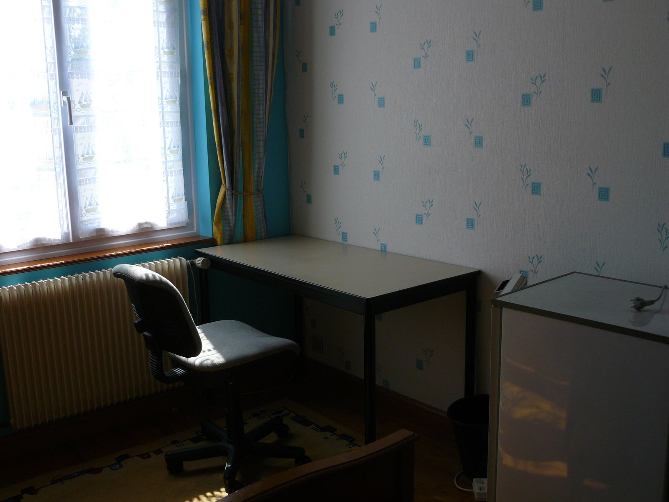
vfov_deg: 39.7
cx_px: 334
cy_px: 251
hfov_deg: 51.4
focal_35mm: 36
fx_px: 696
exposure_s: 1/125
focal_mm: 6
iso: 100
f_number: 4
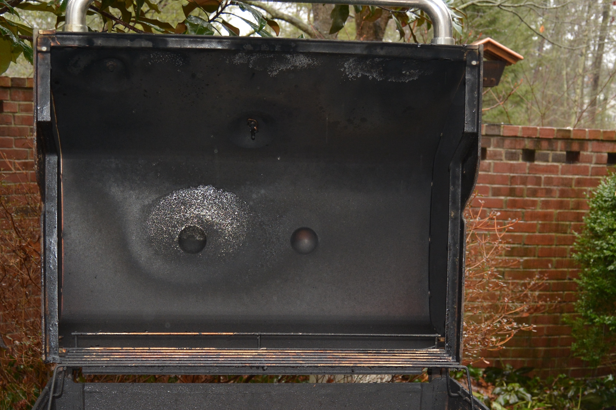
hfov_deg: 41.0
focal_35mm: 48
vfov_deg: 27.6
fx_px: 821
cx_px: 267
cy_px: 317
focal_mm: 18
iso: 400
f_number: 3.5
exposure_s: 1/125
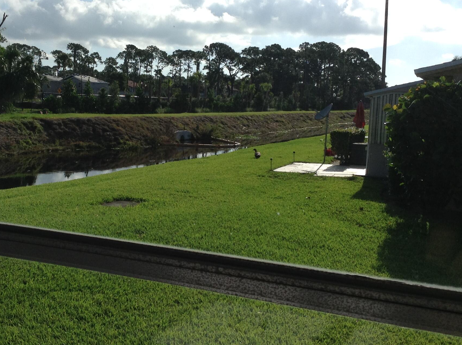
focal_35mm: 50
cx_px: 174
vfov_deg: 29.0
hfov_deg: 38.0
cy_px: 152
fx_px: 666
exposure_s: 1/2070
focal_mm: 3.3
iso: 25
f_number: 2.4
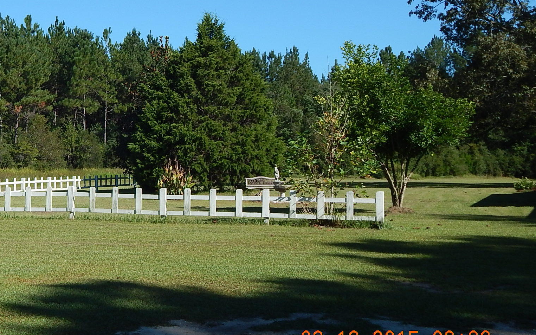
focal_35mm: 60
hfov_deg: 33.5
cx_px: 147
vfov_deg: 21.5
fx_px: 876
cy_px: 104
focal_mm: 6.8
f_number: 3.4
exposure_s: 1/1250
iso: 125
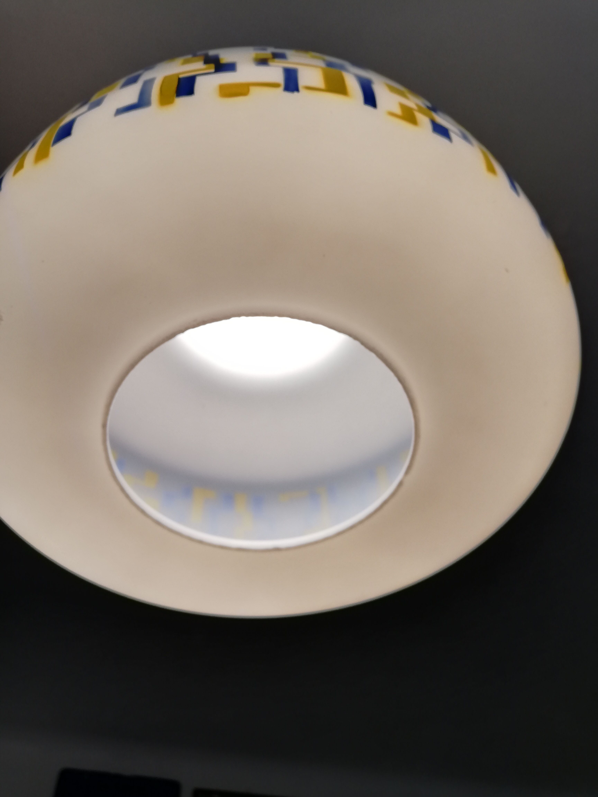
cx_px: 299
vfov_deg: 67.3
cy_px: 398
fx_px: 599
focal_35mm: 26
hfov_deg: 53.1
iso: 50
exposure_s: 1/50
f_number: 2.2
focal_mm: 3.81
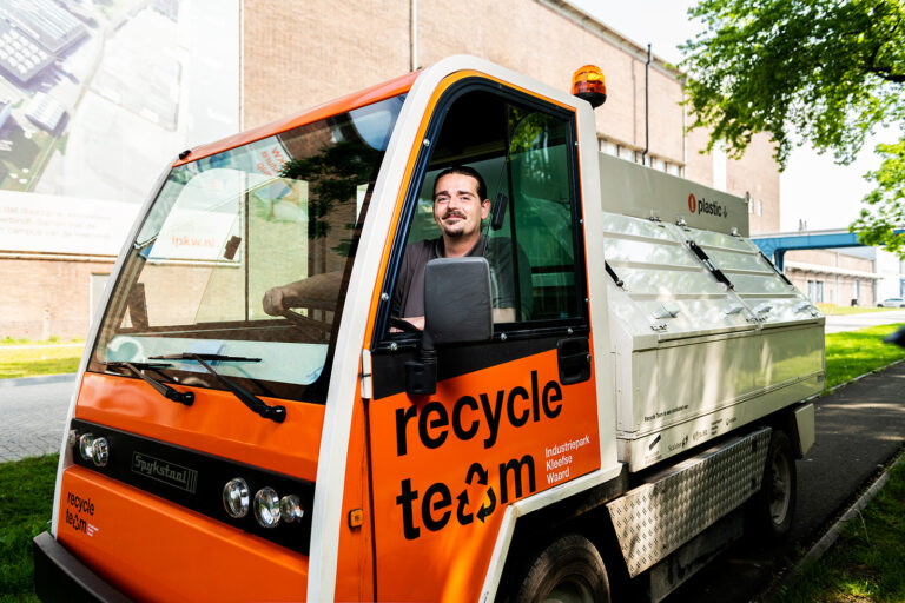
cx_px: 452
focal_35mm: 27
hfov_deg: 67.4
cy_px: 302
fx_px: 679
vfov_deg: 47.9
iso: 80
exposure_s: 1/250
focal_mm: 27
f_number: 4
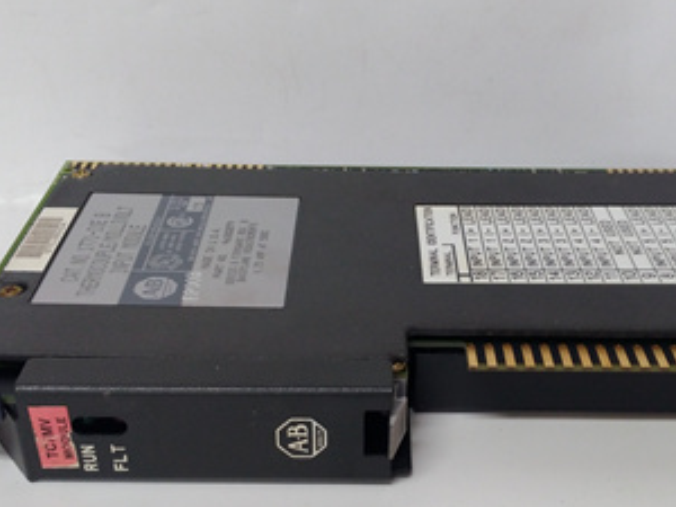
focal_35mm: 45
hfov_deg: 42.0
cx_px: 381
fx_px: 879
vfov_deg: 32.1
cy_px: 310
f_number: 2
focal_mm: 3.79
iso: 182
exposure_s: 1/33
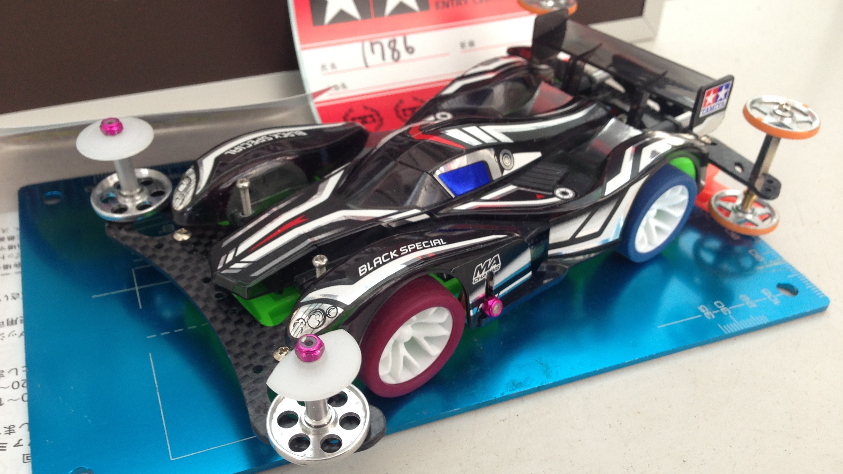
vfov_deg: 32.8
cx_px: 422
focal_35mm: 36
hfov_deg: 55.3
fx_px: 805
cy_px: 235
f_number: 2.4
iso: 50
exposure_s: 1/24
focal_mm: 4.12
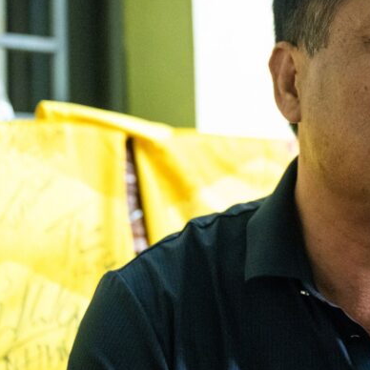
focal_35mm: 117
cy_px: 147
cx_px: 339
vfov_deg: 14.9
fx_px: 1415
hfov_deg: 14.7
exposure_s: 1/160
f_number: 2.8
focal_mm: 50
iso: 8000
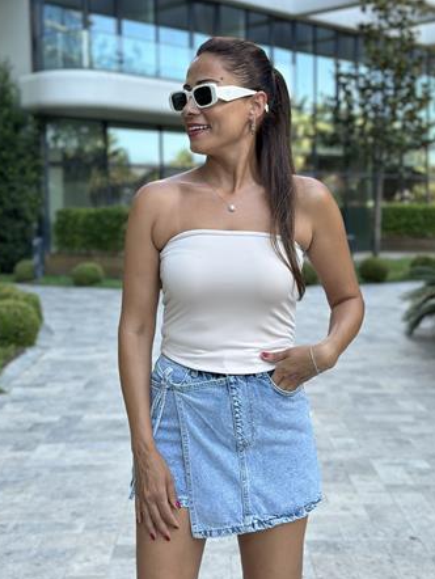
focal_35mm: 55
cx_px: 231
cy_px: 267
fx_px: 921
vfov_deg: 34.9
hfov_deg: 26.6
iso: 80
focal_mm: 6.86
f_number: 1.78
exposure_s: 1/414
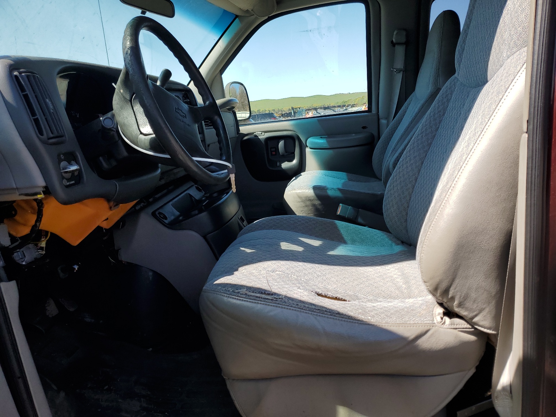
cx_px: 278
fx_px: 418
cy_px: 208
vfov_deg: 53.1
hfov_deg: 67.3
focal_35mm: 26
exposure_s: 1/1111
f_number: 1.5
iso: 50
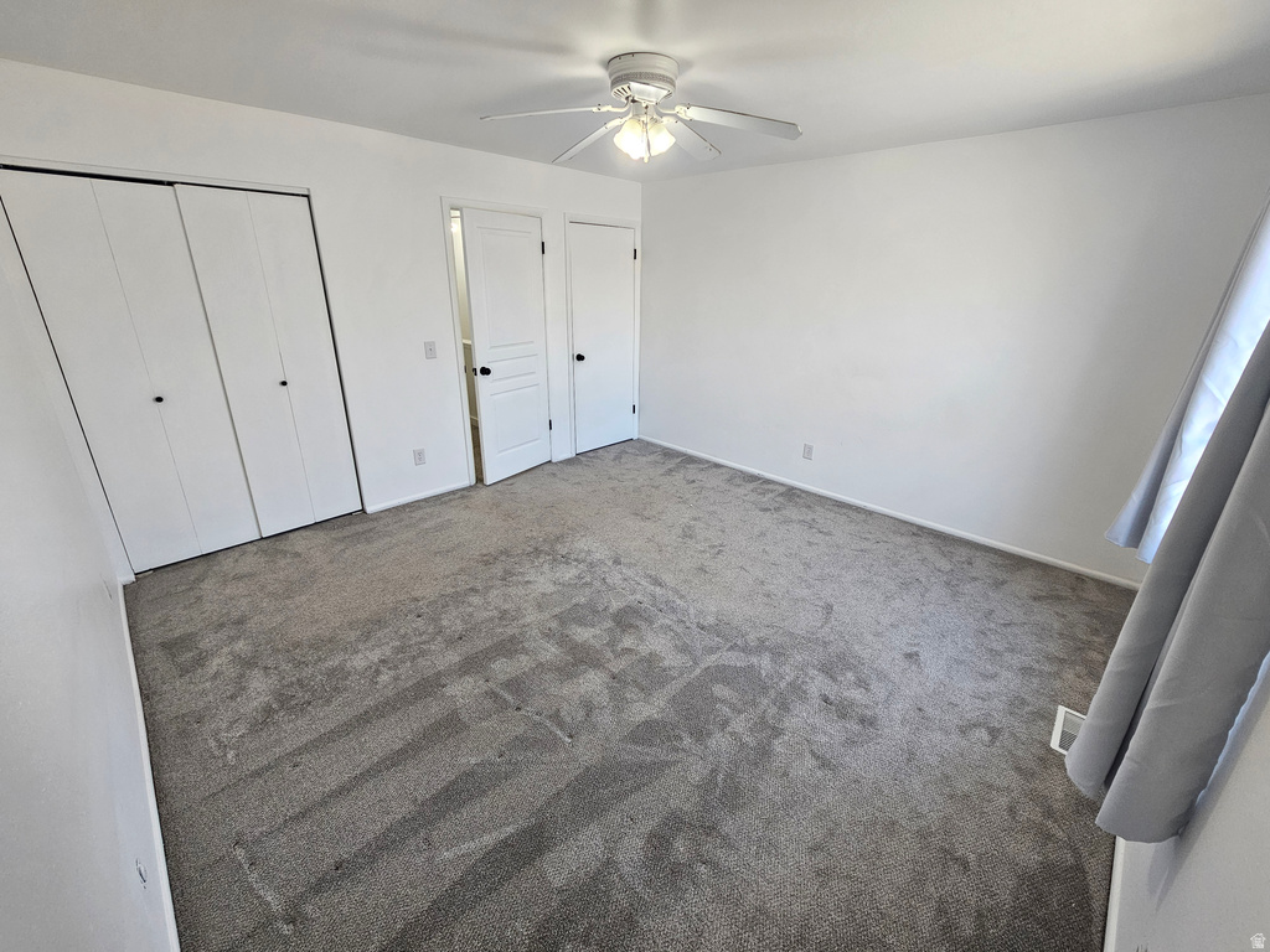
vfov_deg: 89.9
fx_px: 477
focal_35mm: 13
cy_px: 476
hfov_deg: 106.2
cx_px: 635
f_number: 2.2
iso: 80
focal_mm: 2.2
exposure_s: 1/60
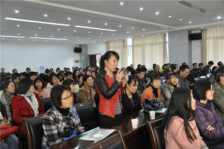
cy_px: 74
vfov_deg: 40.0
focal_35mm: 33
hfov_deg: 57.2
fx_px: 205
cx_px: 112
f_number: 3.8
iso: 800
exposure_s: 1/40
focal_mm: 22
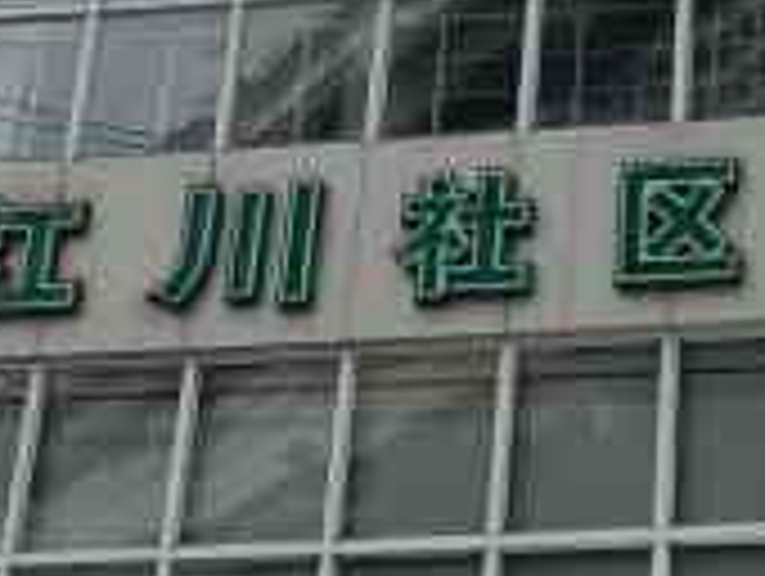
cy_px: -281
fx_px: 2545
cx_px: 927
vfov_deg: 12.3
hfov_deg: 16.4
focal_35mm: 115
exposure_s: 1/1297
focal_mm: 3.99
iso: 20
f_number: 1.8
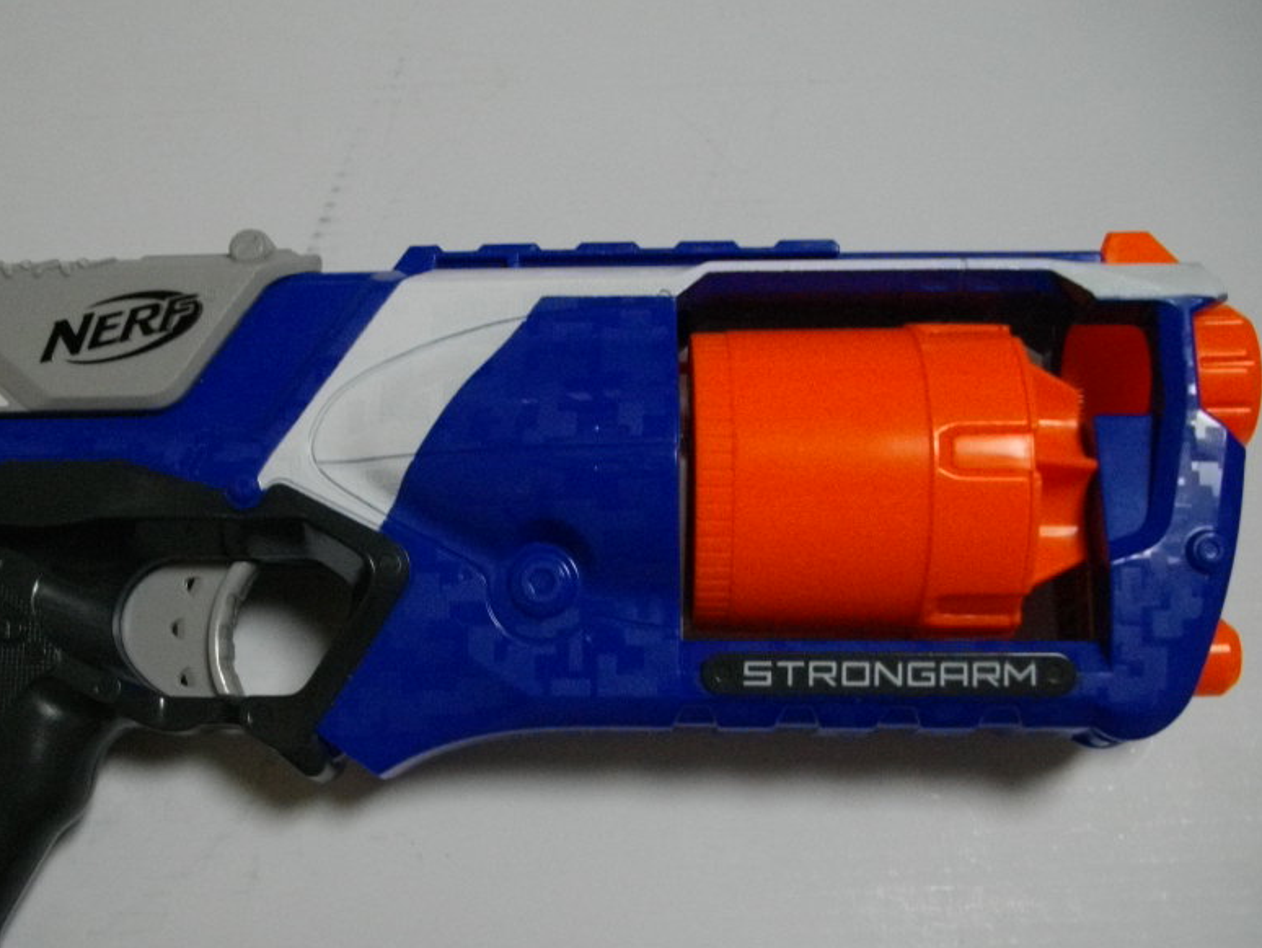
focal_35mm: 41
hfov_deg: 45.3
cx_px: 461
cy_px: 599
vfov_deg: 34.9
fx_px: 1495
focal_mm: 5.7
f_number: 2.9
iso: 286
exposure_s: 1/50
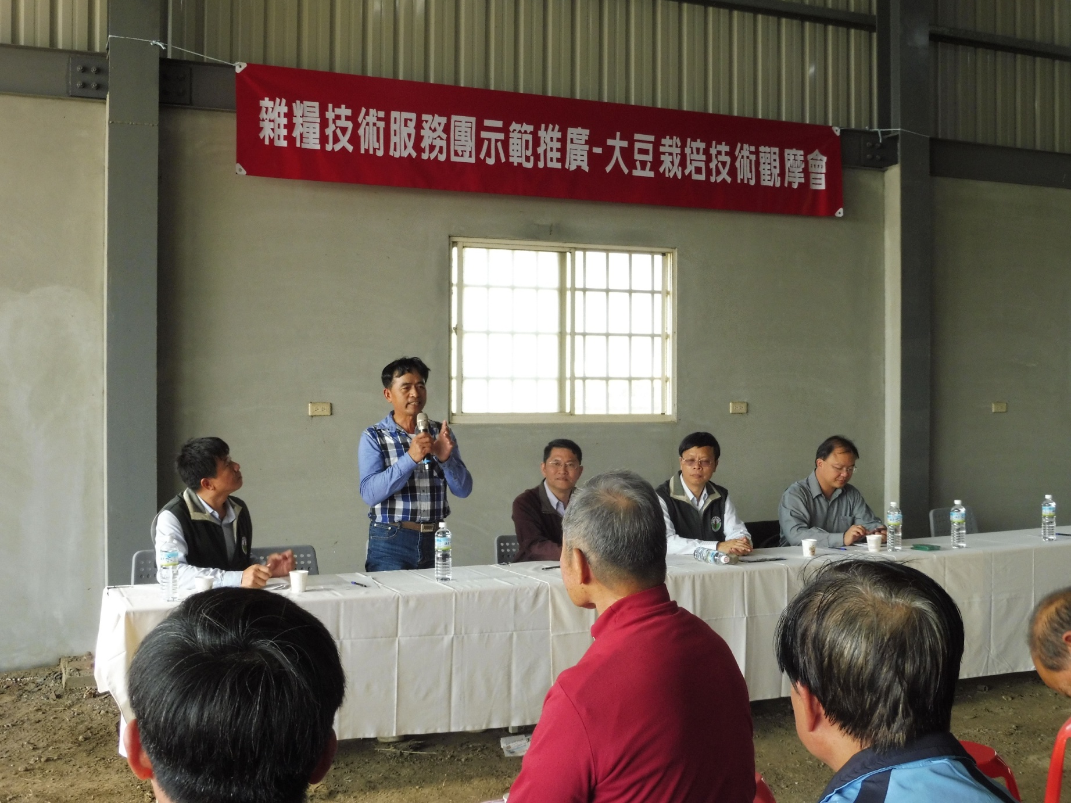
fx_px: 1268
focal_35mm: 41
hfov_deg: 45.8
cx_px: 536
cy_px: 402
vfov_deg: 35.1
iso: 200
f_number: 5
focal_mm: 7.4
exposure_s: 1/80
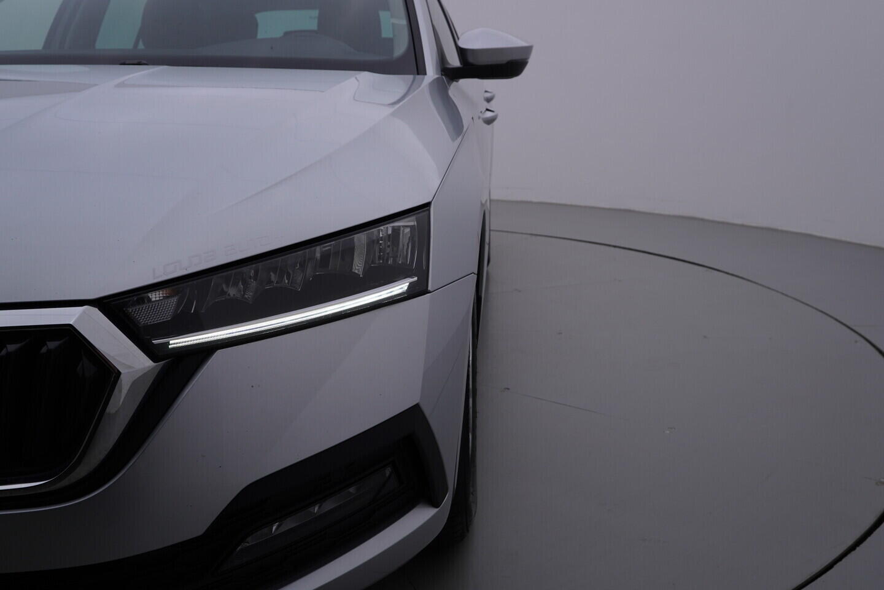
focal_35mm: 36
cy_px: 295
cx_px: 442
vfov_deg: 36.9
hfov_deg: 53.1
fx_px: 884
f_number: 5.6
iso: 125
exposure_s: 1/160
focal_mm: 24
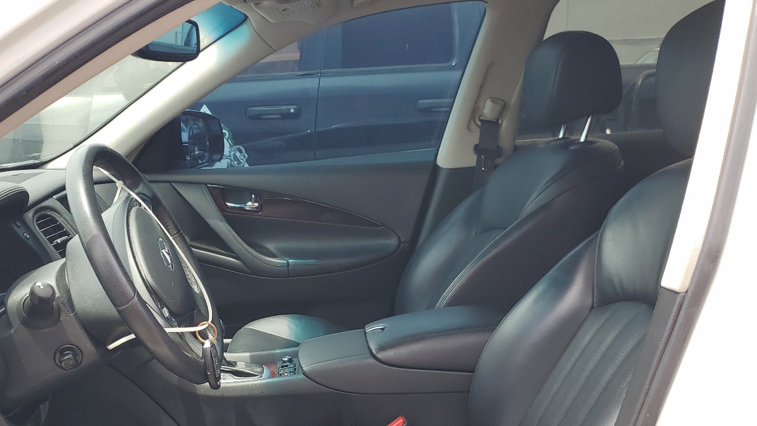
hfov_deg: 53.1
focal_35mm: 37
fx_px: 743
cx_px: 264
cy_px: 364
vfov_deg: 30.9
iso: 50
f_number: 1.5
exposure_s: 1/500
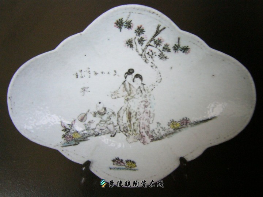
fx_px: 266
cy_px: 98
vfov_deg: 40.6
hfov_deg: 52.7
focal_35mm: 35
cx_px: 132
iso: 200
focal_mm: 5.8
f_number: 2.8
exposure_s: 1/13
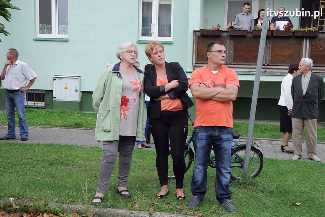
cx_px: 165
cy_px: 110
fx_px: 442
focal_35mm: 49
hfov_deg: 40.3
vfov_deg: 27.5
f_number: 7.1
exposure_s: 1/125
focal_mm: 32
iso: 500
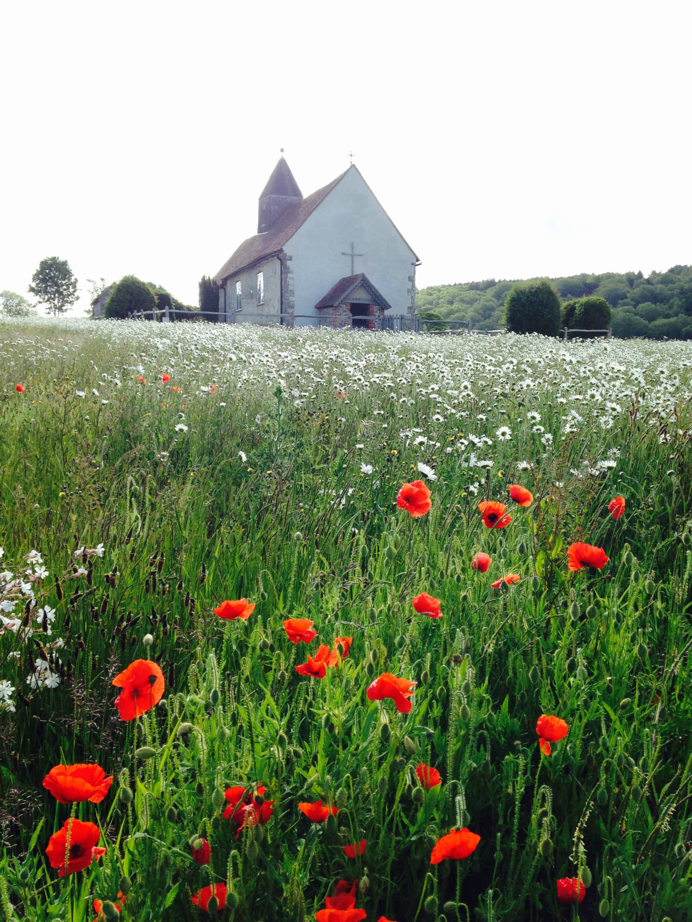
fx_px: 880
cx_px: 346
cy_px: 461
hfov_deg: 42.9
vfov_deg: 55.4
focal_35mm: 33
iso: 50
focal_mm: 4.12
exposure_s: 1/678
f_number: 2.4
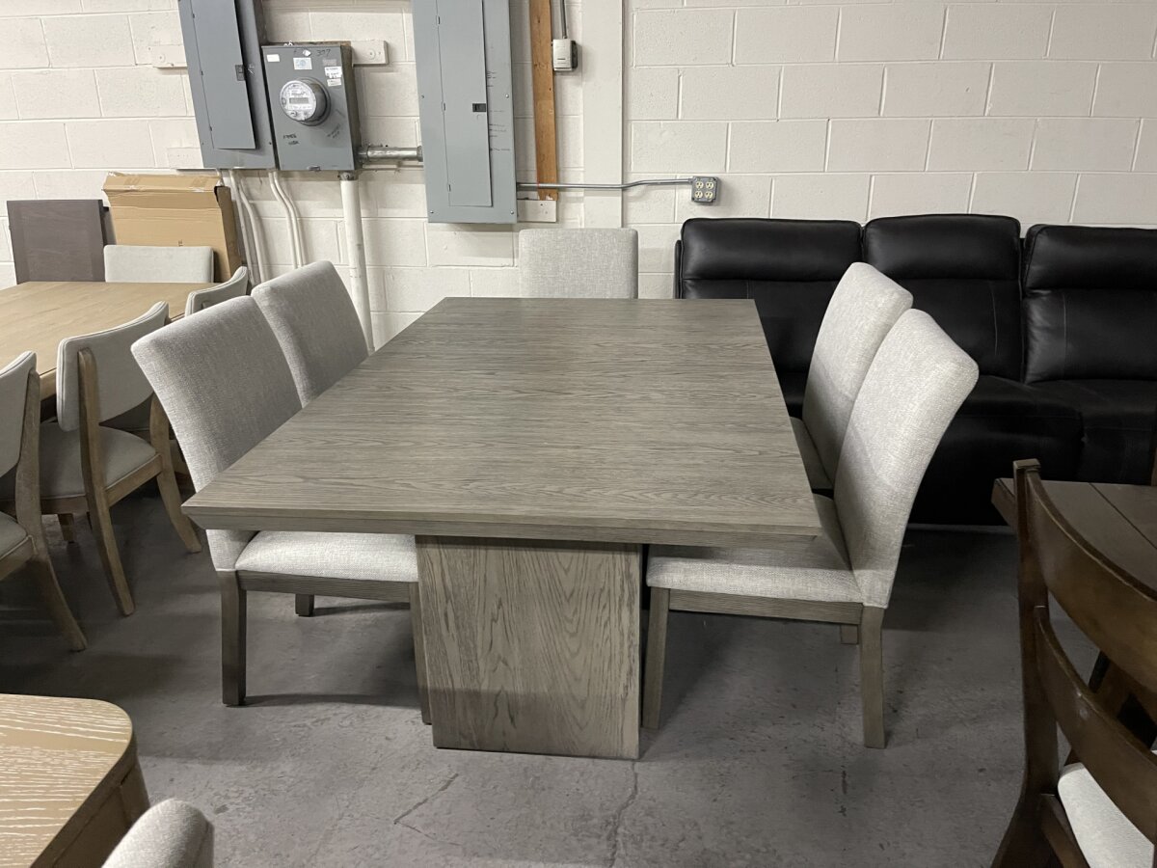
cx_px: 578
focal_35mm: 25
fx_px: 836
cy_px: 434
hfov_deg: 69.4
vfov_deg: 54.9
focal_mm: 5.1
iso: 500
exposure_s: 1/60
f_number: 1.6
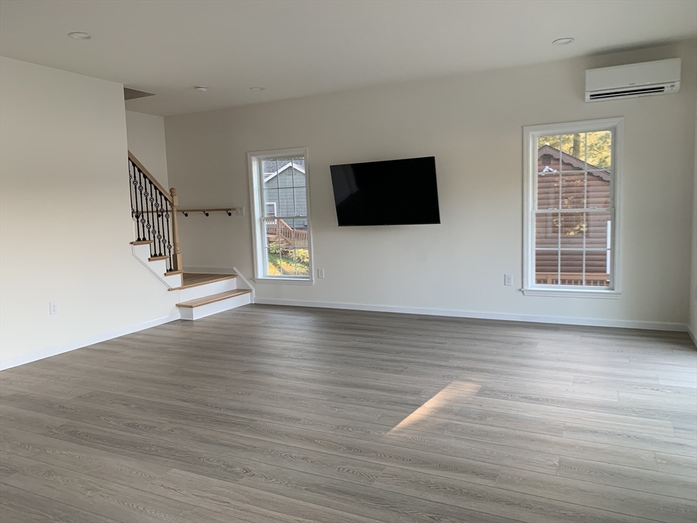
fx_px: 524
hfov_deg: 67.3
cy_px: 262
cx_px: 348
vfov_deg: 53.1
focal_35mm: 26
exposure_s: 1/114
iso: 100
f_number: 1.8
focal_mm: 4.25
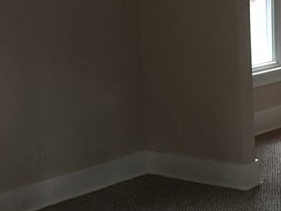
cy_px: 69
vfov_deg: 14.5
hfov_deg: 19.2
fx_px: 828
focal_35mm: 102
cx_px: 205
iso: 50
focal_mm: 4.15
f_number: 2.2
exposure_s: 1/30
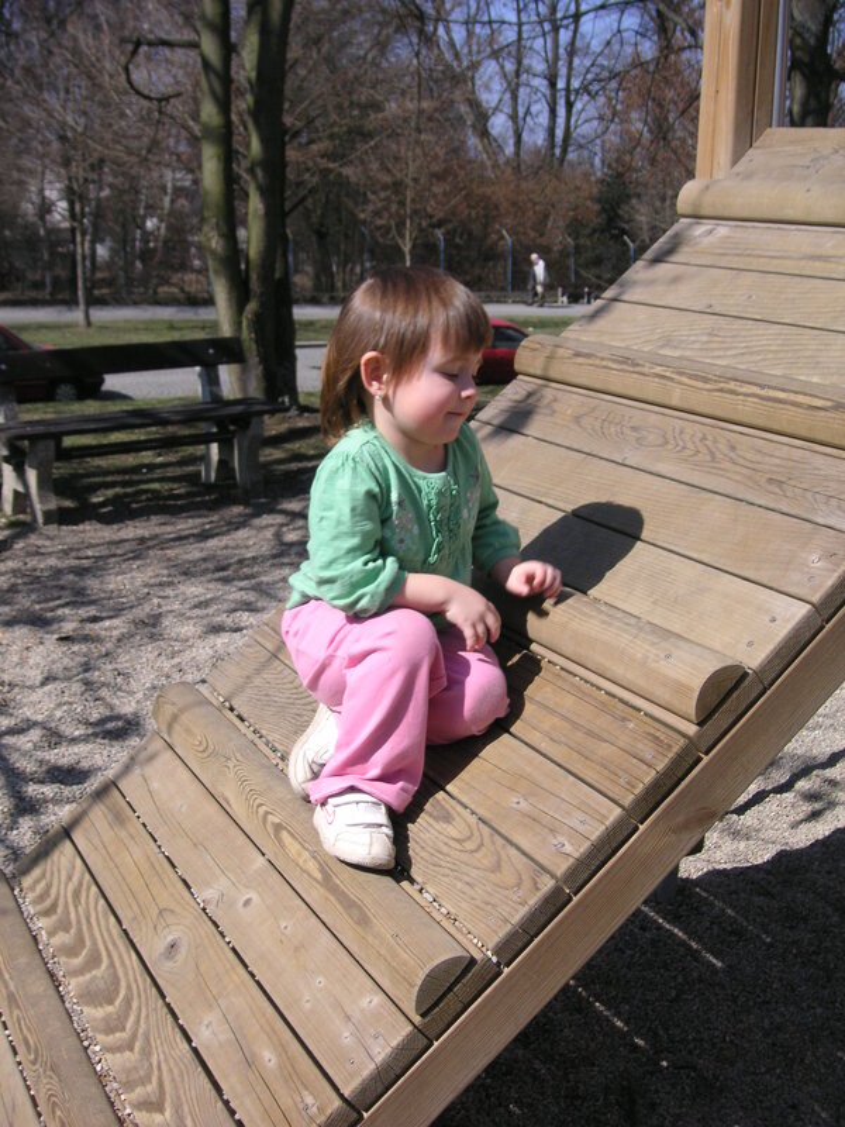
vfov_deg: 46.8
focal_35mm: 40
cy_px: 564
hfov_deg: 36.0
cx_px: 422
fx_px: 1302
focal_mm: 6.7
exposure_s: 1/180
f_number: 8
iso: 50
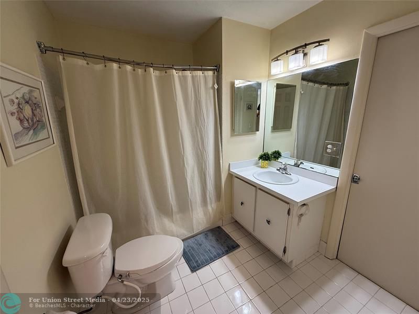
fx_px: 169
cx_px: 210
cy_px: 157
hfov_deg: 102.1
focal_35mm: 14
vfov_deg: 85.7
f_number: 2.2
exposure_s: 1/120
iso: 125
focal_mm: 2.22
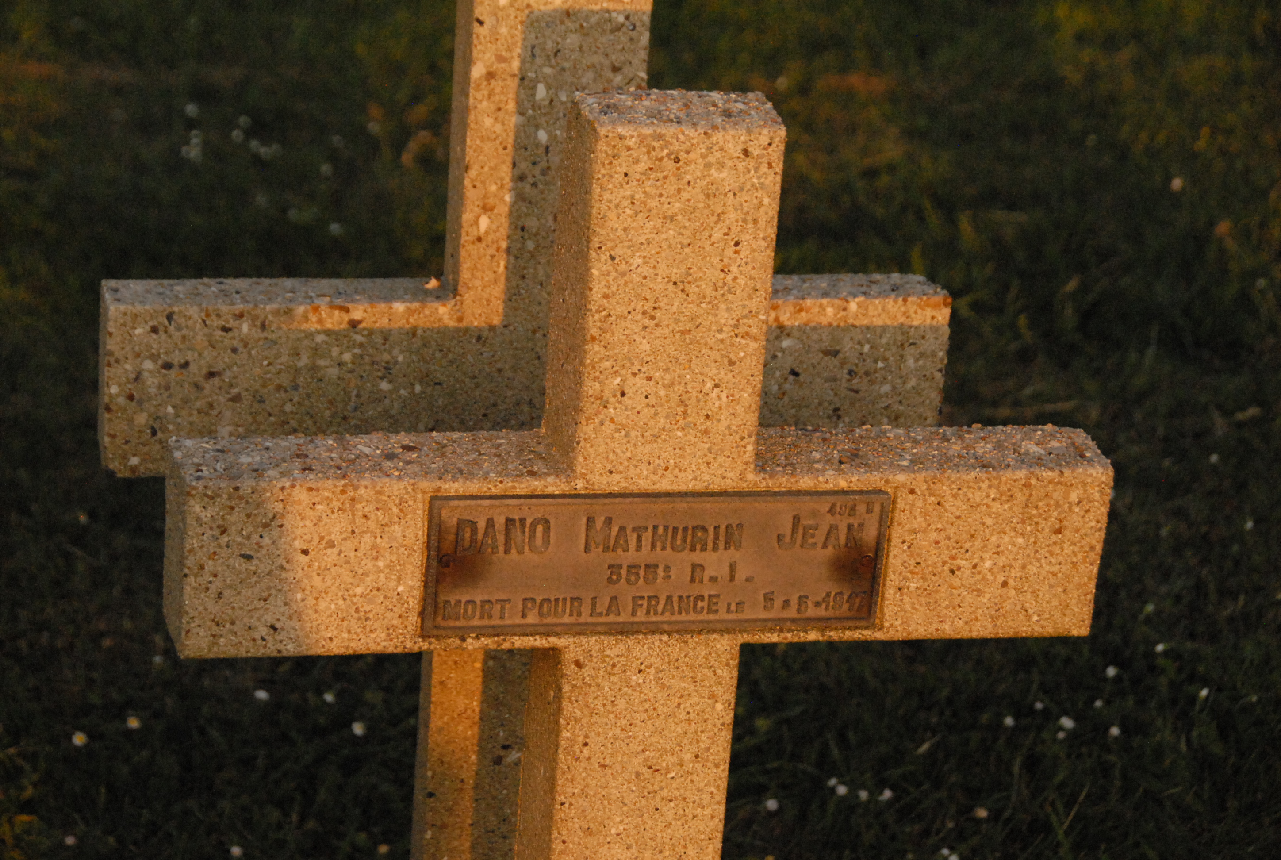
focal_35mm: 105
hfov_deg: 19.4
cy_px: 430
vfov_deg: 13.1
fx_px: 3744
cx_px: 640
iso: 1600
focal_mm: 70
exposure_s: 1/2000
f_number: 7.1
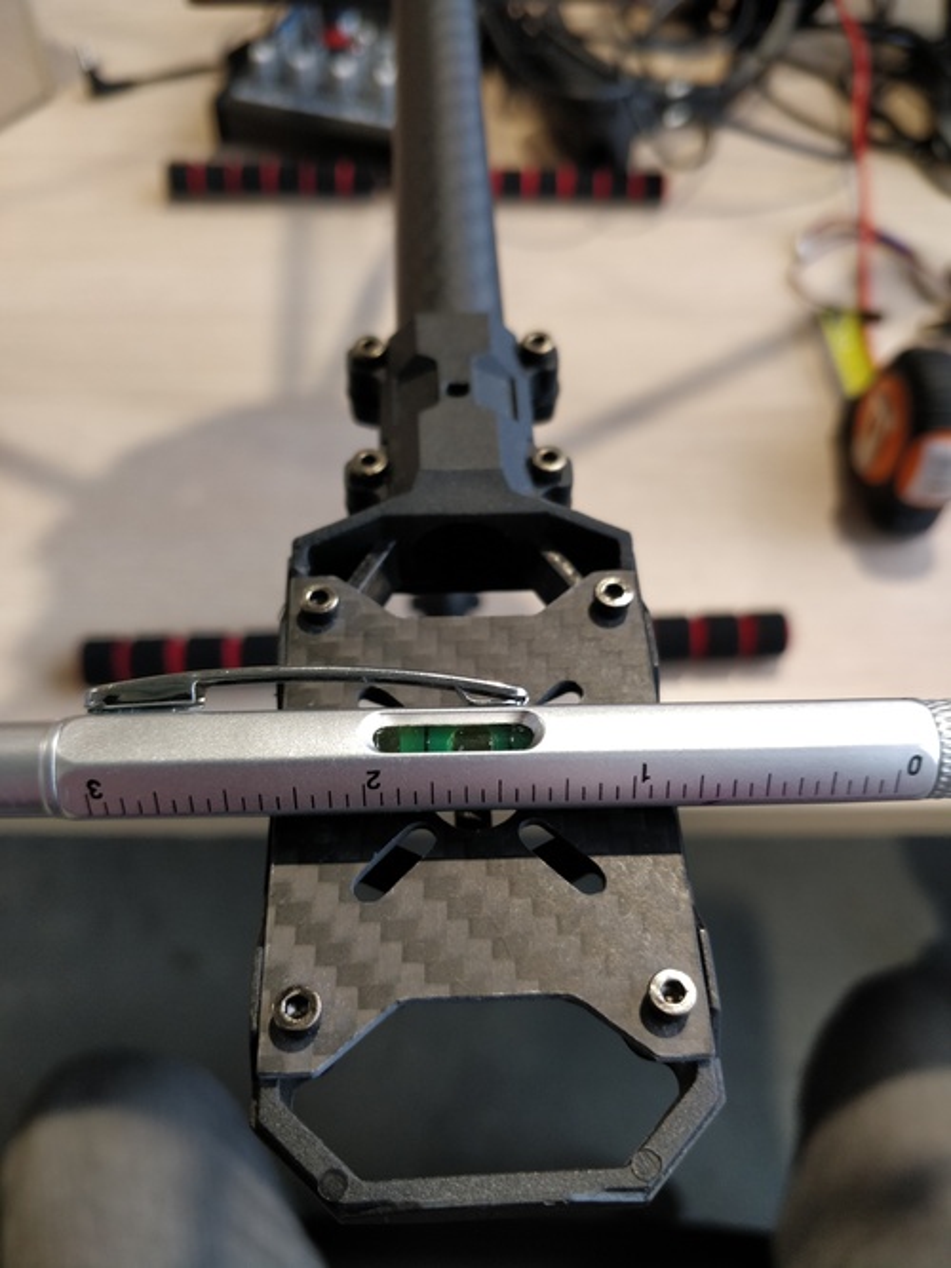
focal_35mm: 24
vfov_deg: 71.6
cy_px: 634
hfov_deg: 56.8
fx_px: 879
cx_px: 476
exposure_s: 1/50
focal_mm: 4.1
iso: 250
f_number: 1.7
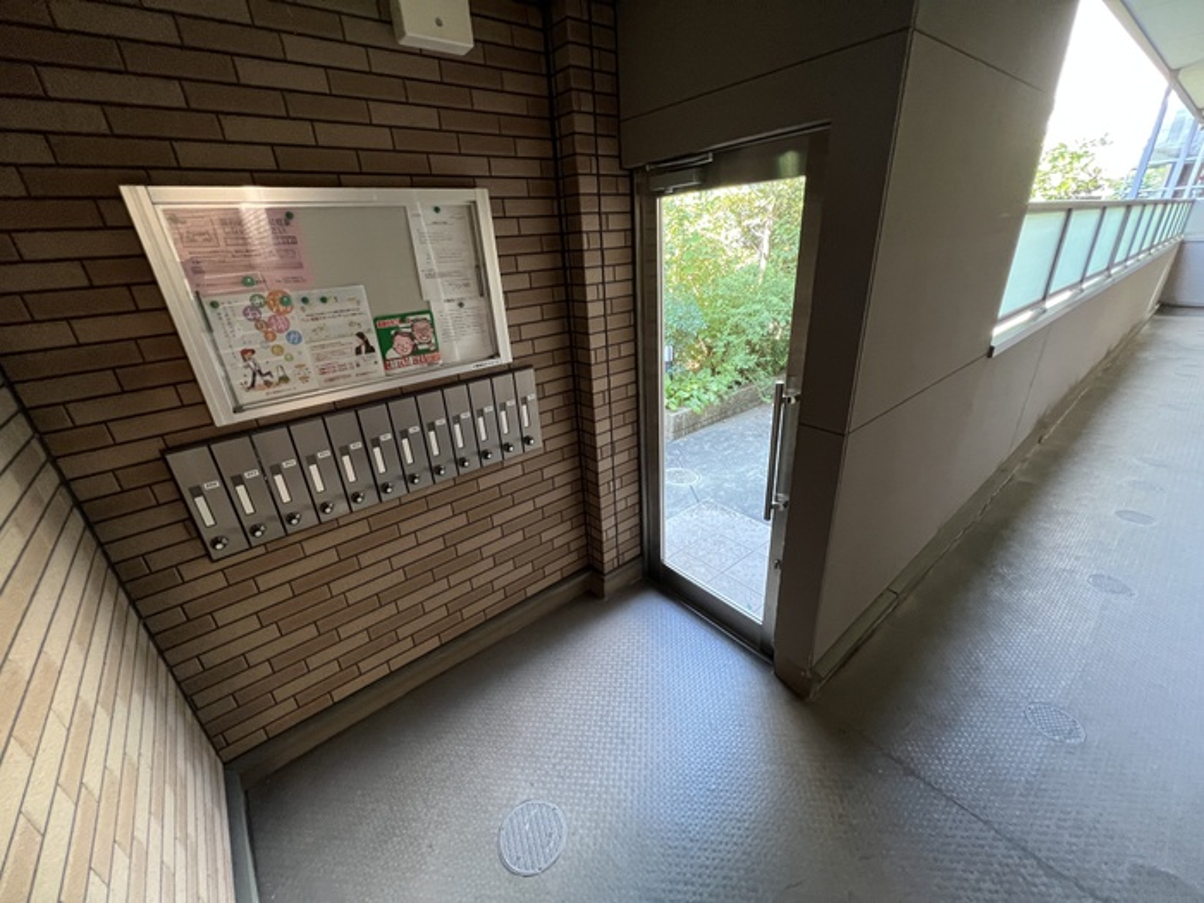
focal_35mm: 13
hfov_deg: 106.2
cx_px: 602
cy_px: 452
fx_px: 452
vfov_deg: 89.9
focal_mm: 1.57
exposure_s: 1/60
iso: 320
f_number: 1.8
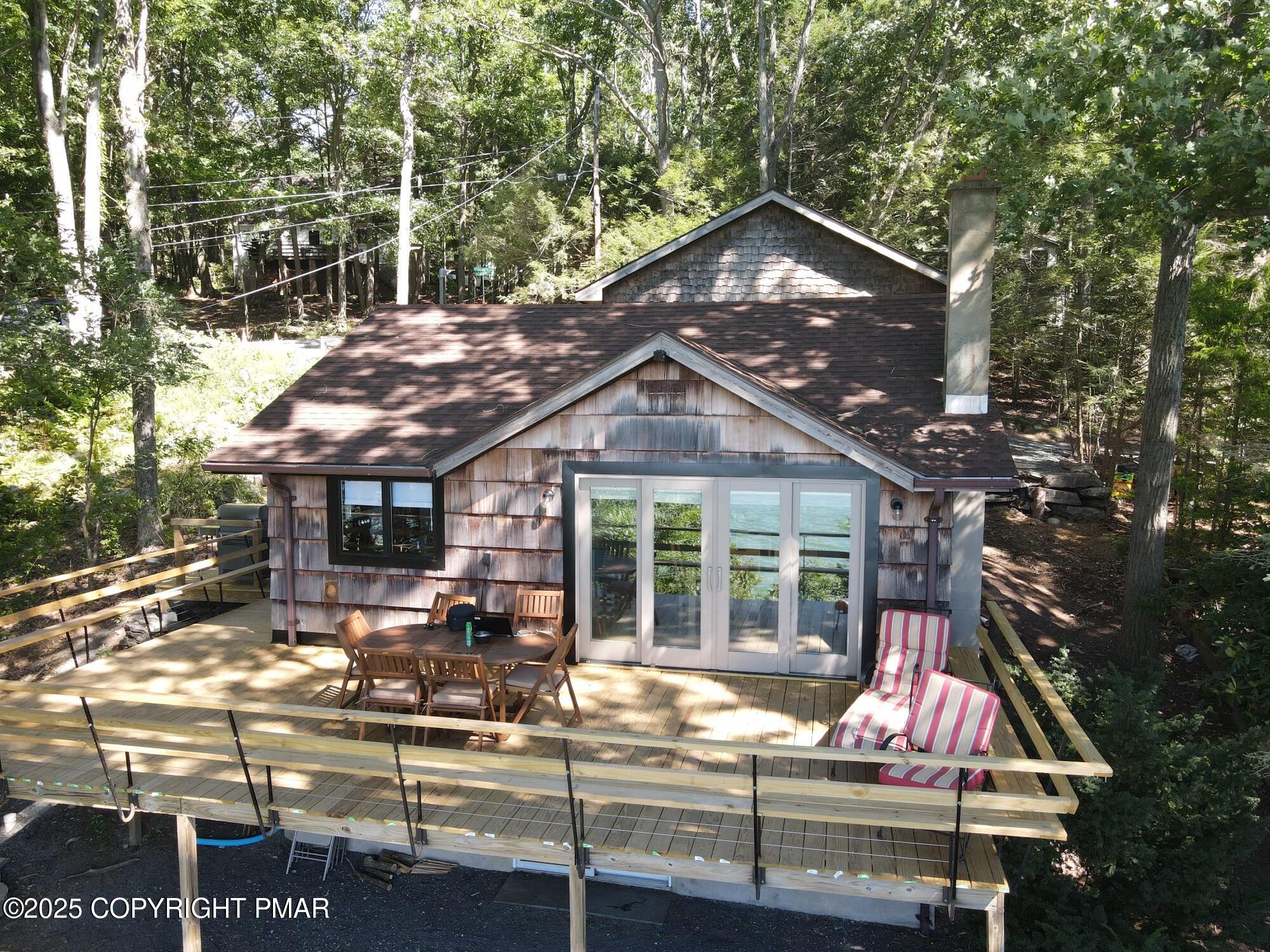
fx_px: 881
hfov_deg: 71.6
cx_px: 635
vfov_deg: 56.8
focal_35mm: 24
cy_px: 476
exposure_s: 1/60
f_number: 2.8
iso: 100
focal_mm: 4.5
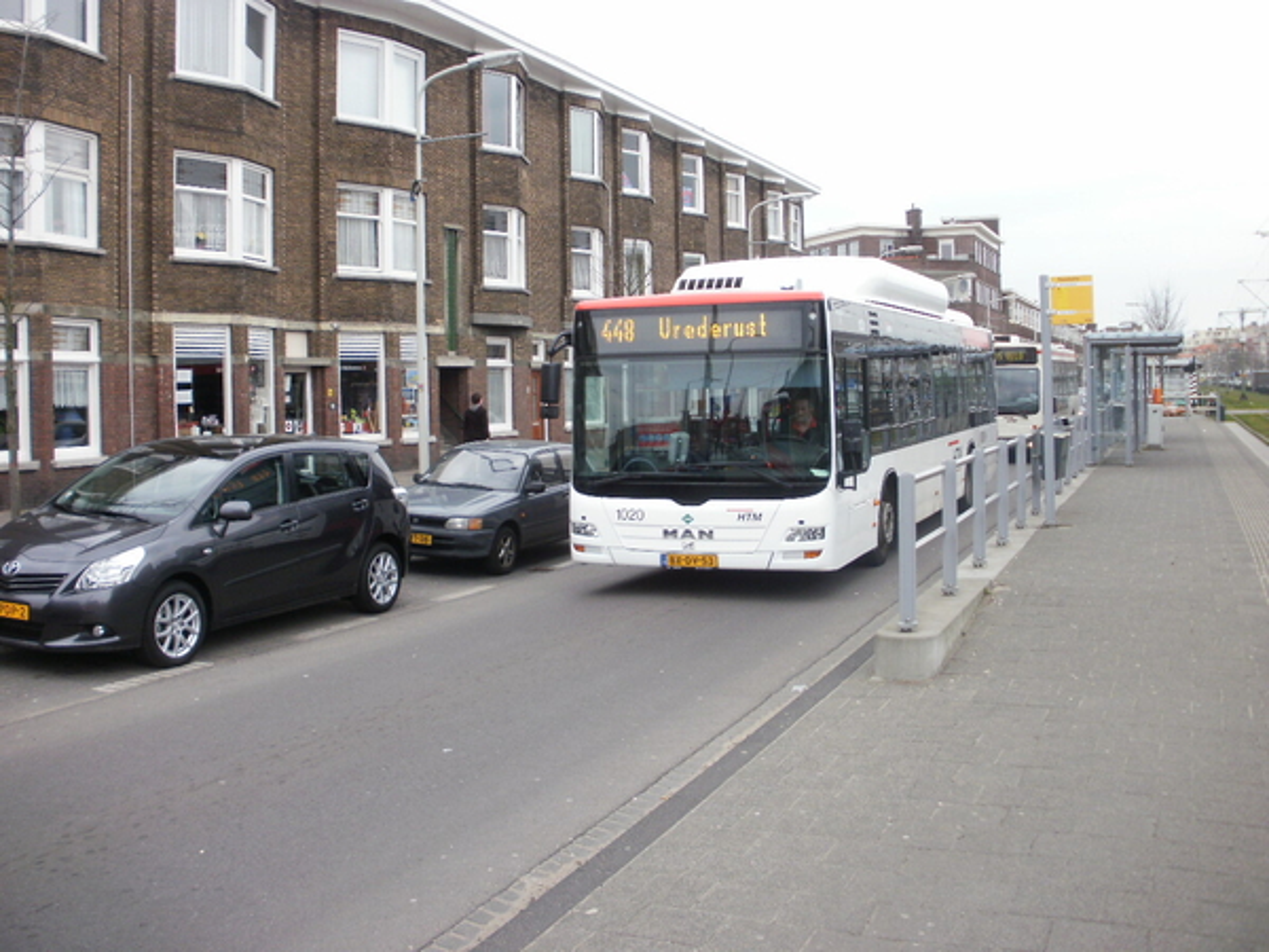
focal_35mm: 36
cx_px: 634
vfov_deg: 39.7
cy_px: 476
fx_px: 1320
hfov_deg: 51.4
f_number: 3.5
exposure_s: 1/125
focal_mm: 6.3
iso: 100
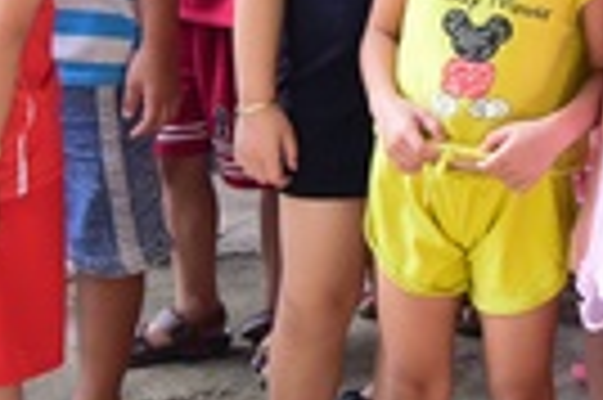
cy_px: -160
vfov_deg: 5.8
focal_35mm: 233
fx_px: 3898
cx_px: 464
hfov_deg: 8.8
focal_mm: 48
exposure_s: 1/200
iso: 320
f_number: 4
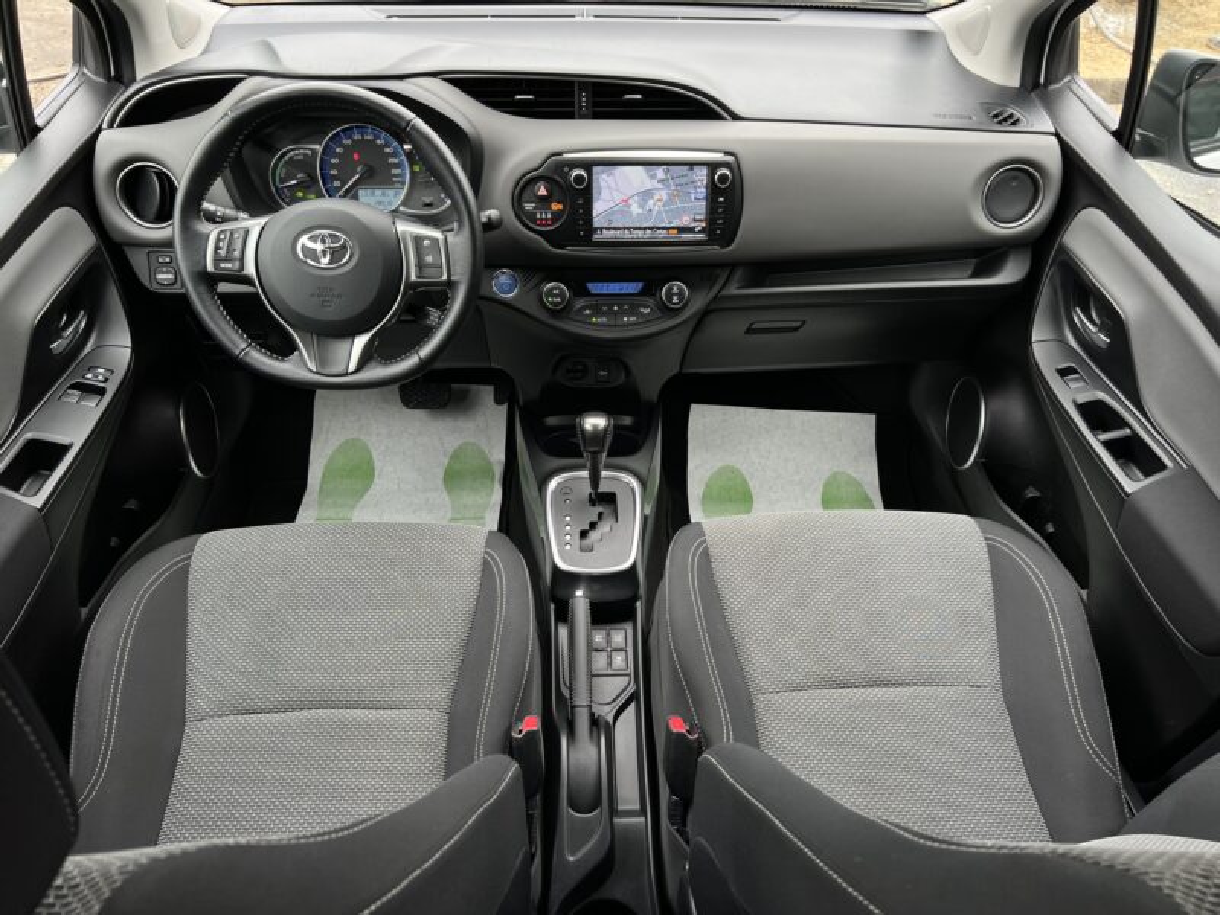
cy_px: 458
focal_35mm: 26
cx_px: 610
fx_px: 916
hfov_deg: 67.3
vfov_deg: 53.1
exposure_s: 1/143
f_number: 1.5
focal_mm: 5.7
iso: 40
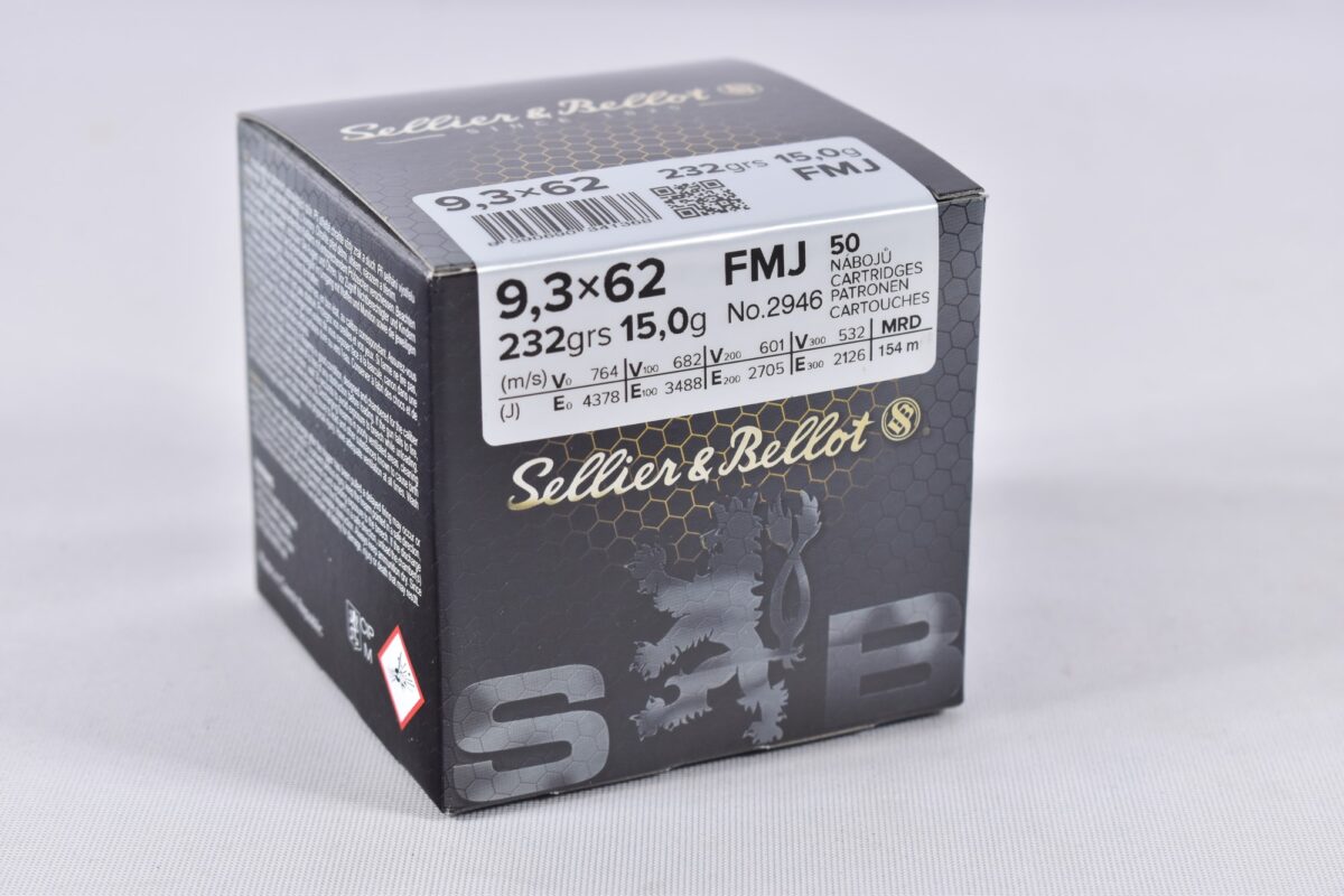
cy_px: 448
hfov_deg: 24.6
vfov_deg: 16.6
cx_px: 672
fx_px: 3080
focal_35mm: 82
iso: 640
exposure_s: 1/50
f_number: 5.6
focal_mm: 55
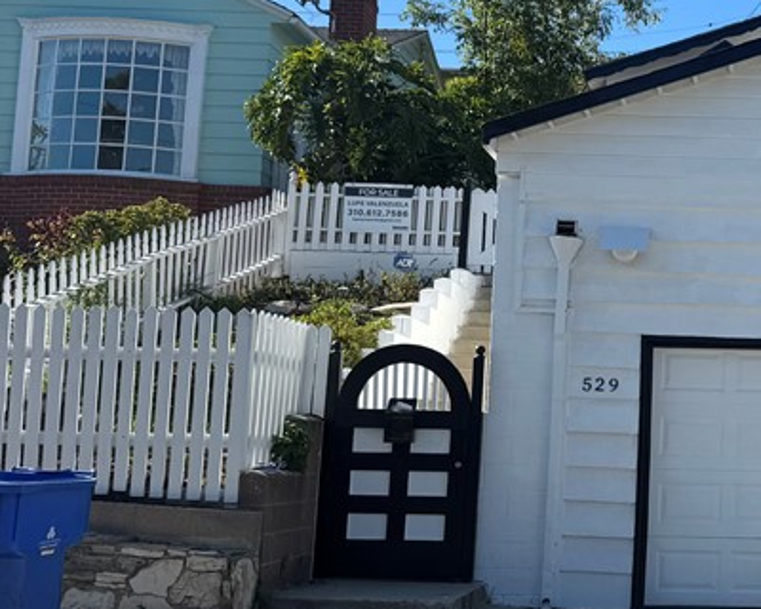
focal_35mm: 60
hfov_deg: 29.2
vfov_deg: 25.4
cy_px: 303
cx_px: 776
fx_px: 1351
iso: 80
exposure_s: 1/3597
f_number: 1.78
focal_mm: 6.76
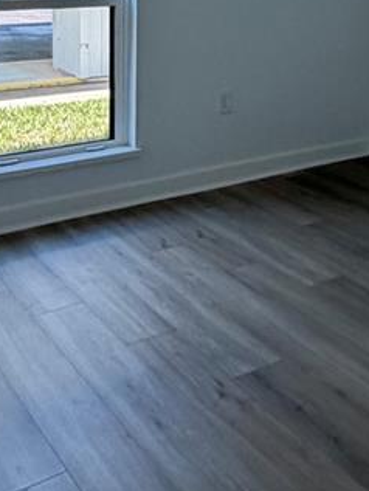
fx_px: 753
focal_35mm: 53
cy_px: -9
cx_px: 229
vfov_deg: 32.9
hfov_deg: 27.5
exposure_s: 1/120
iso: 200
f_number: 2.2
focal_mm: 2.22
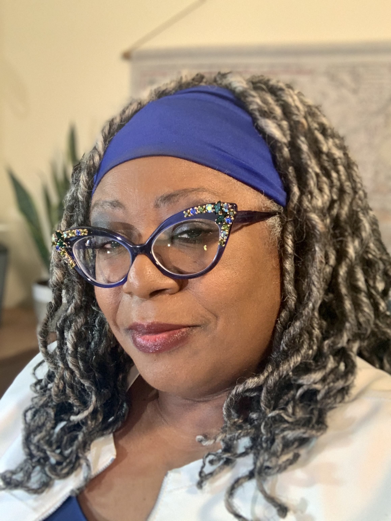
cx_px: 196
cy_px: 260
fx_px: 482
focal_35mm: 32
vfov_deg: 56.8
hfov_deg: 44.2
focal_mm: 2.87
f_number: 2.2
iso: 250
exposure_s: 1/60
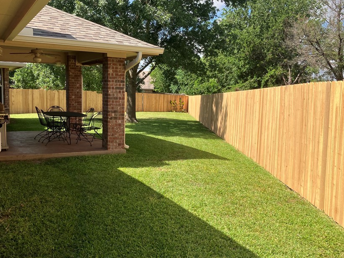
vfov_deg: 40.7
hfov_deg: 52.6
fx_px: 348
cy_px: 139
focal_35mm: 35
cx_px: 168
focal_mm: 3.99
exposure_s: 1/1185
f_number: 1.8
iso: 32
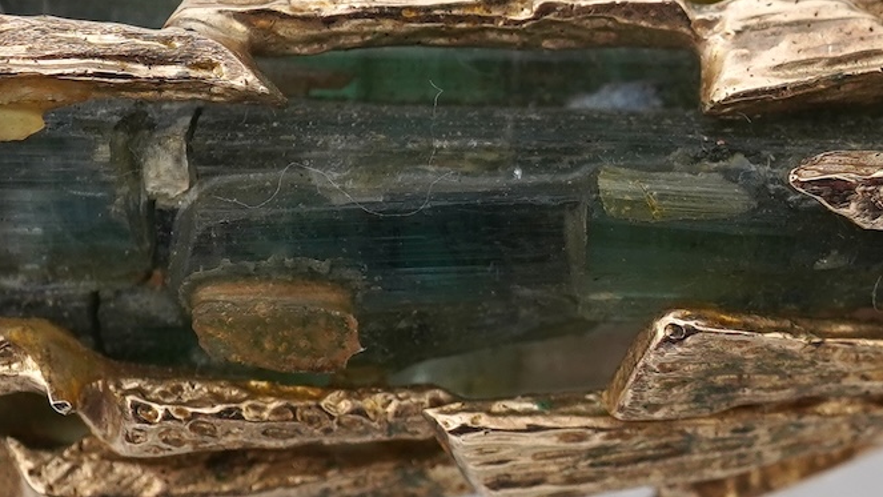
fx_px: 3278
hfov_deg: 14.8
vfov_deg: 8.7
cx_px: 1085
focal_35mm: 140
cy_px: 157
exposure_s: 1/125
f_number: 14
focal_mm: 30
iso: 400
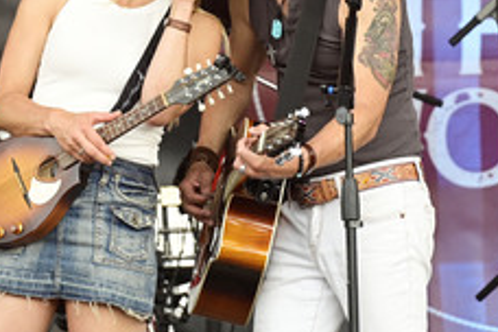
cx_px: 182
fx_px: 5478
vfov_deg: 3.5
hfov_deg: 5.2
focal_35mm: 396
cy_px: 63
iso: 1000
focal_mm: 200
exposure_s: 1/320
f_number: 4
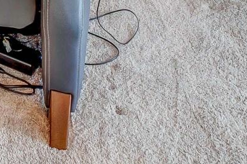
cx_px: -40
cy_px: -391
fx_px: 617
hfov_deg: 21.2
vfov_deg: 9.6
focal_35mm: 90
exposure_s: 1/13
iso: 100
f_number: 5.6
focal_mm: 12
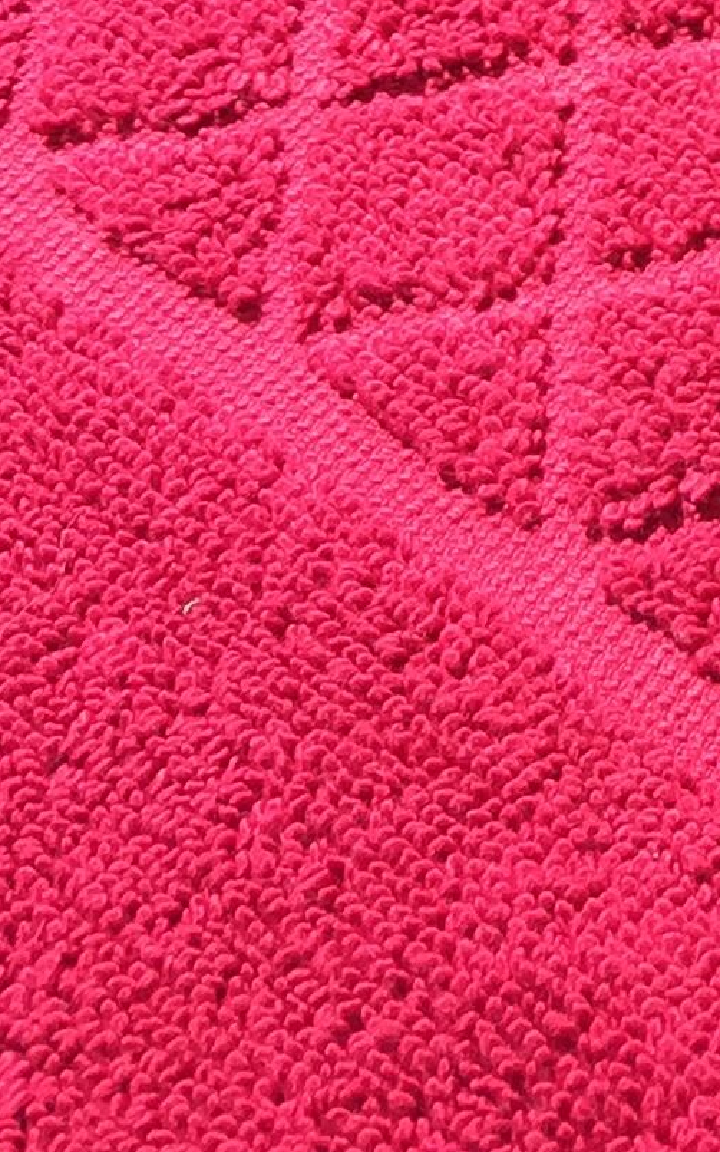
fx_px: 3924
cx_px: 1512
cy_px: -1152
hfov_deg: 9.7
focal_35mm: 125
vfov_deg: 14.1
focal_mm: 4.15
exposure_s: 1/791
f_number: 2.2
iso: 32
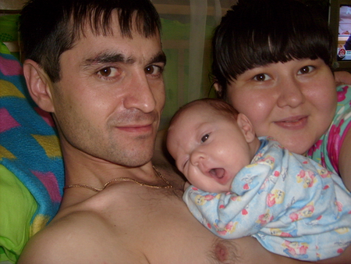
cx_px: 176
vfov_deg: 40.7
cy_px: 132
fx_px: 355
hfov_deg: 52.6
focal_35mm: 35
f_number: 2.8
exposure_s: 1/45
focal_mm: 5.8
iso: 100
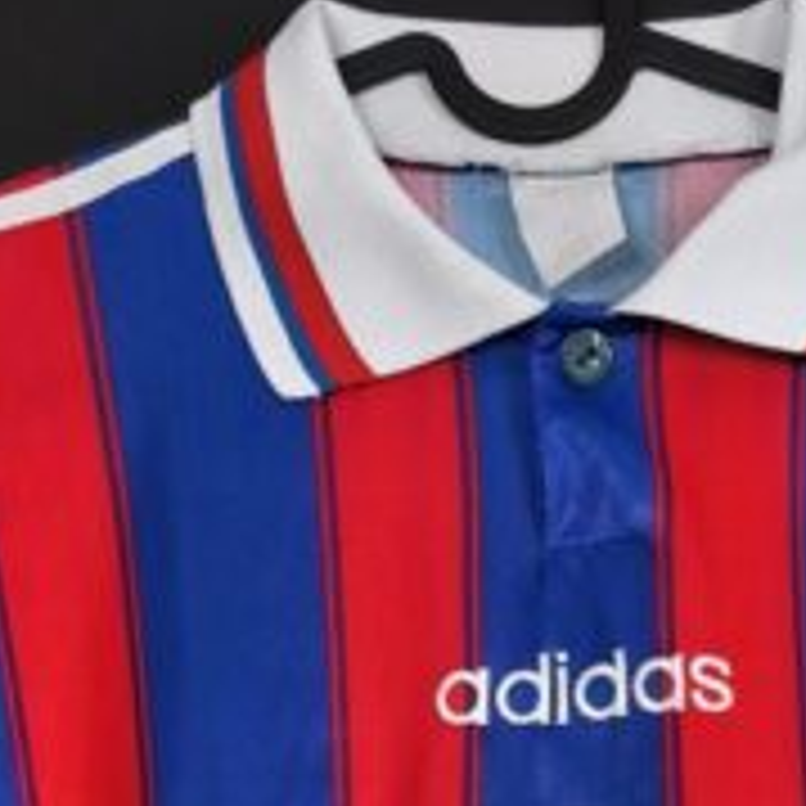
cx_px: 617
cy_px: 1531
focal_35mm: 91
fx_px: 2397
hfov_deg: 18.9
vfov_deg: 15.7
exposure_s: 1/125
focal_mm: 6.57
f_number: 1.6
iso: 400
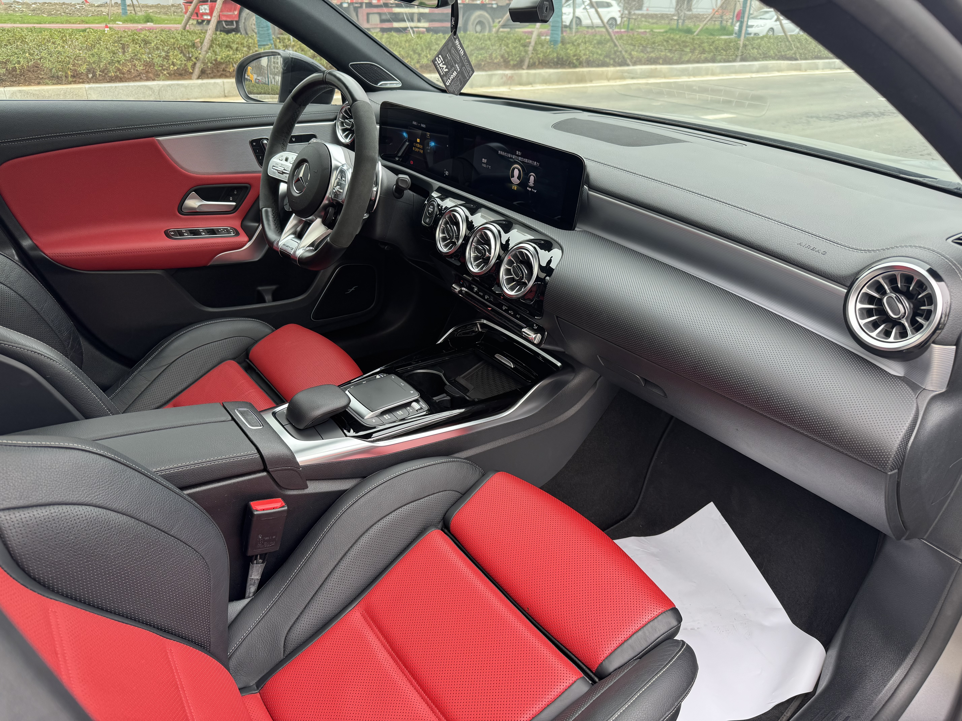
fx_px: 667
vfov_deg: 56.8
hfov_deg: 71.6
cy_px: 360
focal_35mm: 24
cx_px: 481
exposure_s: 1/121
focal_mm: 6.76
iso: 80
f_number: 1.78
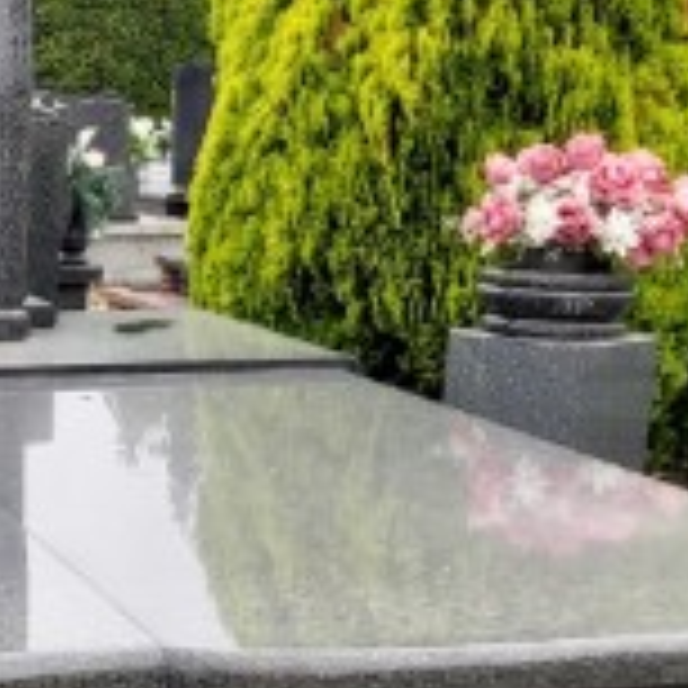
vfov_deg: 18.1
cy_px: 468
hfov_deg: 16.5
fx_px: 2159
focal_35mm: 96
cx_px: -342
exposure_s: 1/427
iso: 64
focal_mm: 3.92
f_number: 1.7
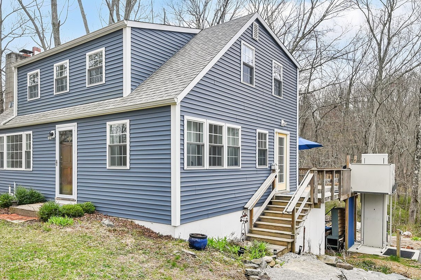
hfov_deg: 67.1
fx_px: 315
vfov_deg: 47.5
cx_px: 180
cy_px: 170
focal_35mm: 27
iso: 400
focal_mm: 16
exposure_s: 1/800
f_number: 8
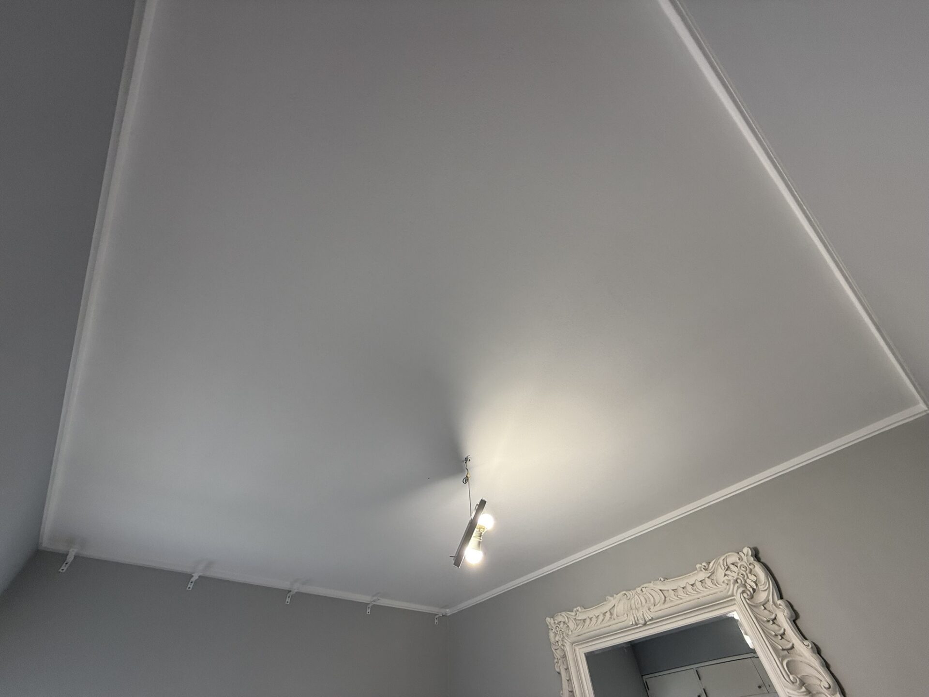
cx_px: 464
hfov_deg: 102.1
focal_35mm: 14
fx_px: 376
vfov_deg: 85.7
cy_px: 348
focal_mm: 2.22
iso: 64
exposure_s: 1/100
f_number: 2.2
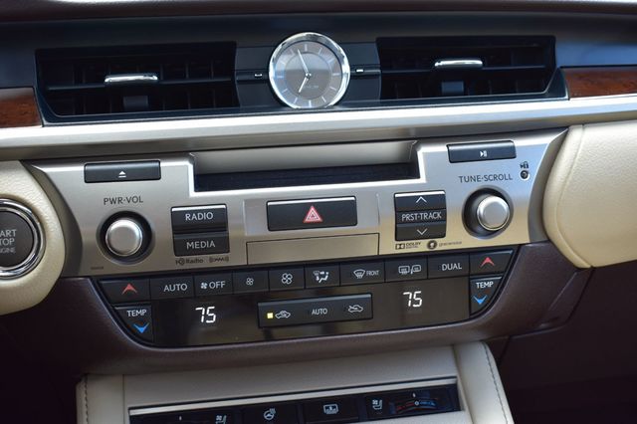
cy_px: 212
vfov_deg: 31.9
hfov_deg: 46.4
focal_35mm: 42
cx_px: 318
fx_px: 743
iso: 400
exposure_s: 1/20
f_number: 6.3
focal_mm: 28
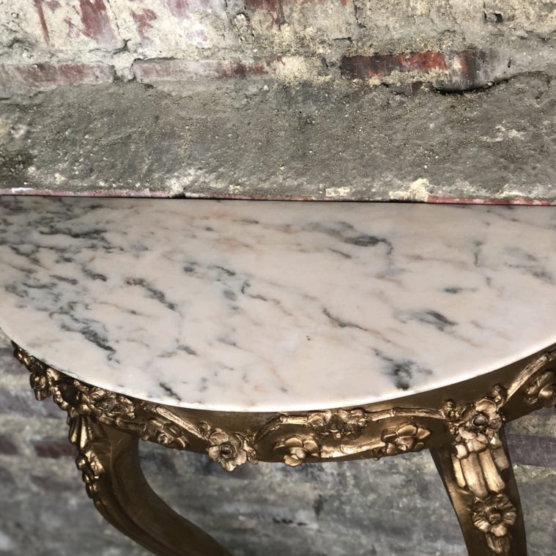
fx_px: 1127
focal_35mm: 62
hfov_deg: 27.7
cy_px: 279
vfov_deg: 27.7
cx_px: 305
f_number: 2.4
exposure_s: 1/50
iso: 64
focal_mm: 6
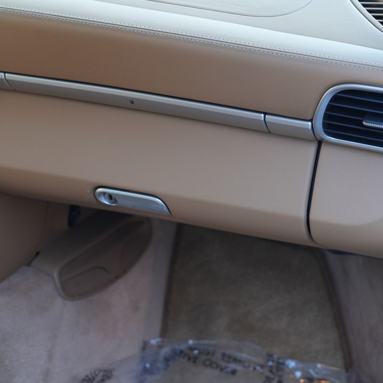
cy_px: 127
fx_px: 1077
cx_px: 158
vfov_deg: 20.1
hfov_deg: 20.2
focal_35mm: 86
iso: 500
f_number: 4
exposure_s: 1/60
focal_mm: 50
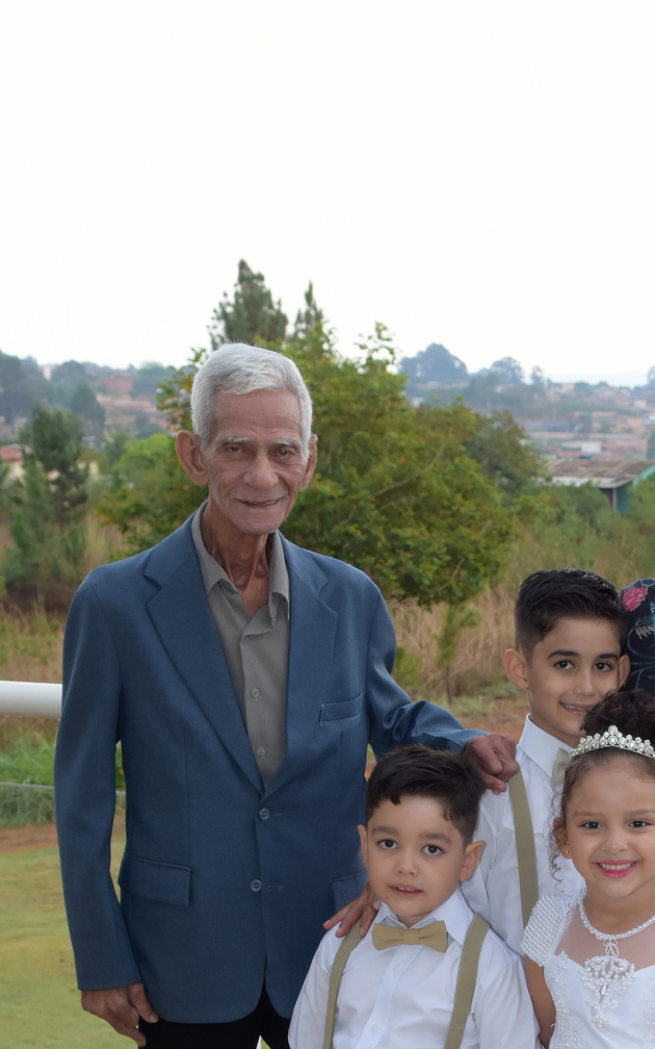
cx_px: 601
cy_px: 935
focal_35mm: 71
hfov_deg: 18.0
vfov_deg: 27.9
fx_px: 2028
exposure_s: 1/100
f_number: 6.3
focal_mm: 26
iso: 640
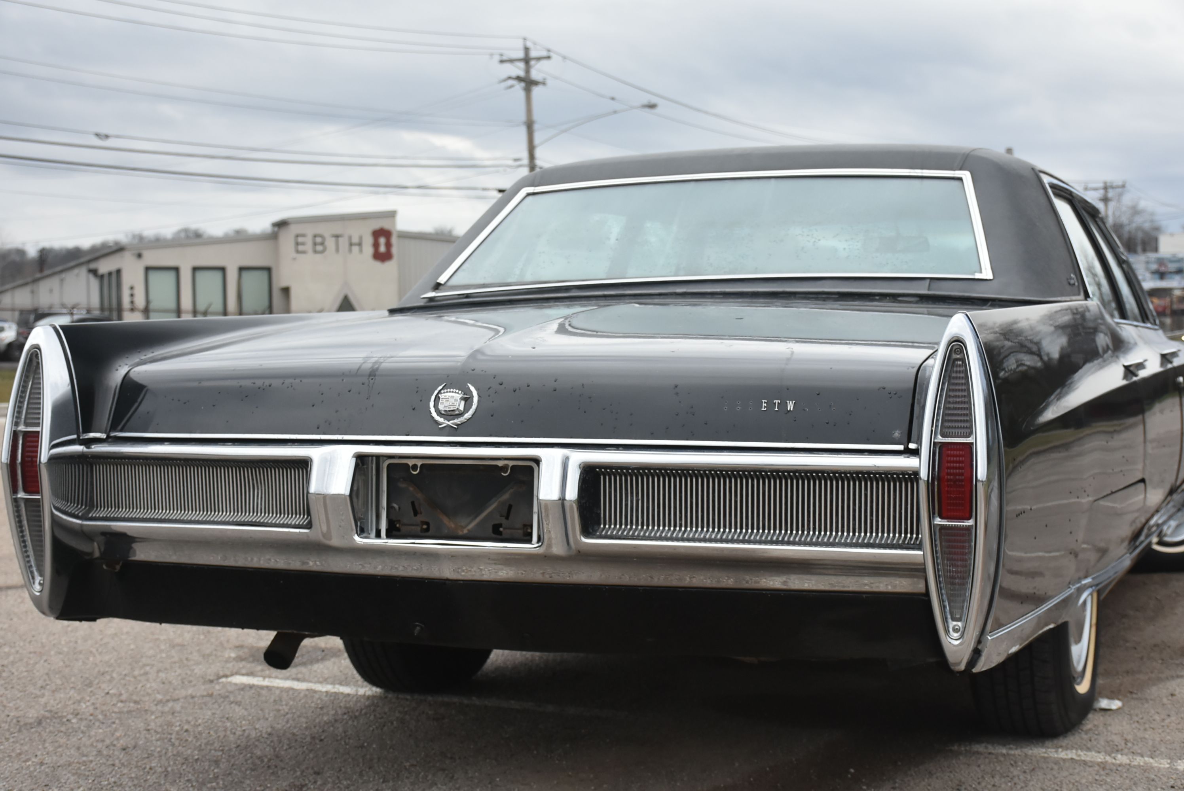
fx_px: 1728
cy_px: 396
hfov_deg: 37.8
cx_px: 592
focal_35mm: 52
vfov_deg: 25.8
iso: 800
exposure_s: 1/160
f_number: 6.3
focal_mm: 35
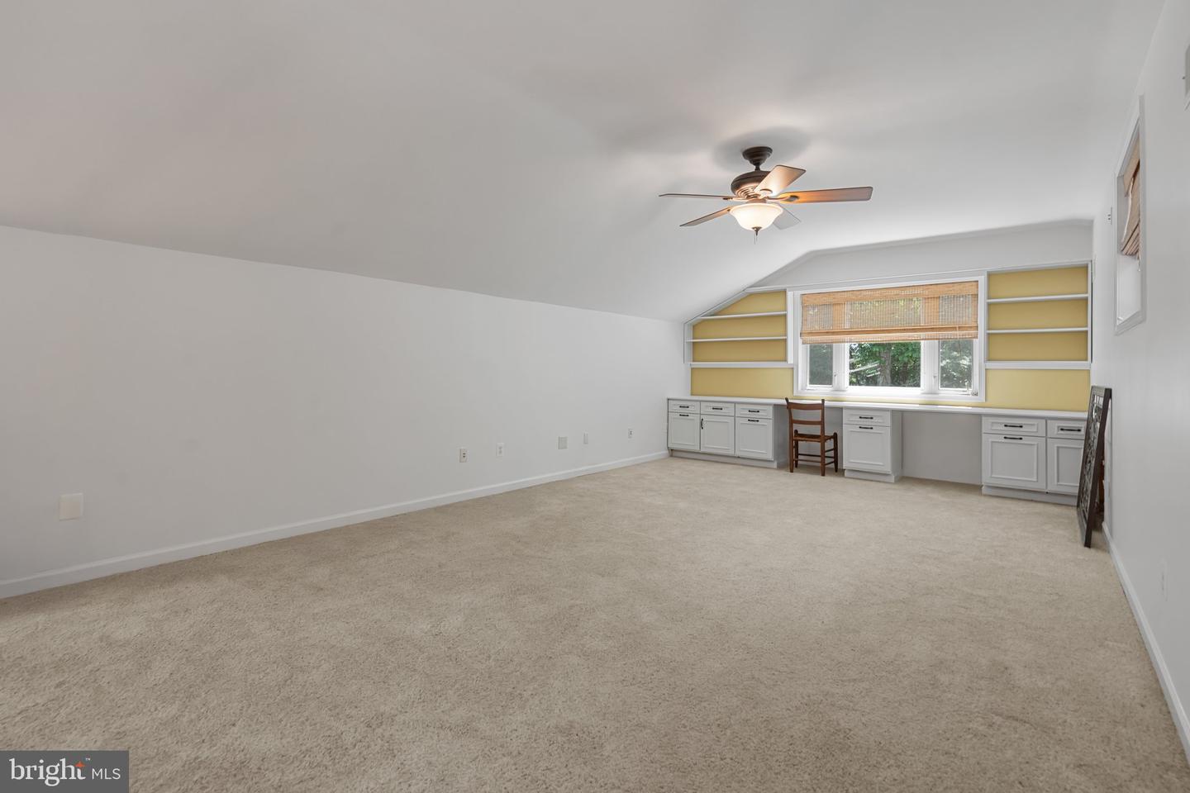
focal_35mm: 16
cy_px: 396
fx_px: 529
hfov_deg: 96.7
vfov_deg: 73.7
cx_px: 595
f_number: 8
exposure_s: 1/10
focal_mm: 16
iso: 500
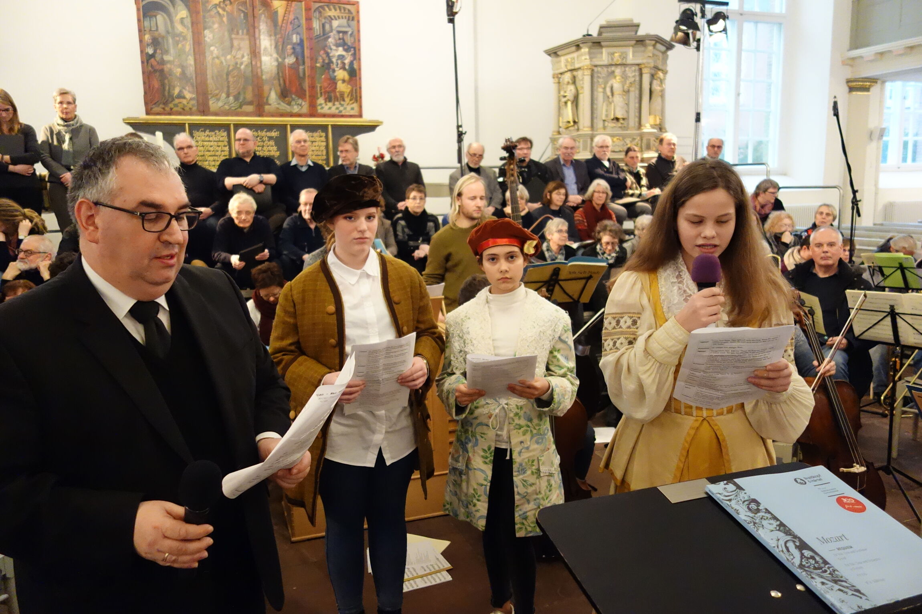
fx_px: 717
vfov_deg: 46.4
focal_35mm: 28
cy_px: 307
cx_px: 461
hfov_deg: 65.5
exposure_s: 1/125
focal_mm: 10.4
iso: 3200
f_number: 1.8
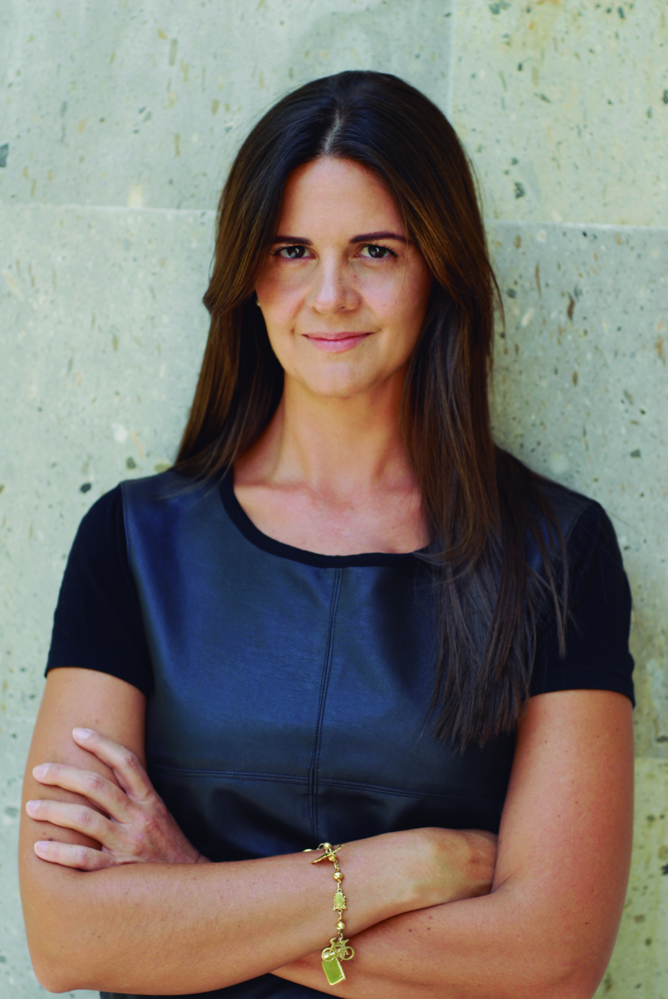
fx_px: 2081
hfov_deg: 18.2
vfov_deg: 27.0
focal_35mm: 75
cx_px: 334
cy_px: 500
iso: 100
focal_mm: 50
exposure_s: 1/100
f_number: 3.2
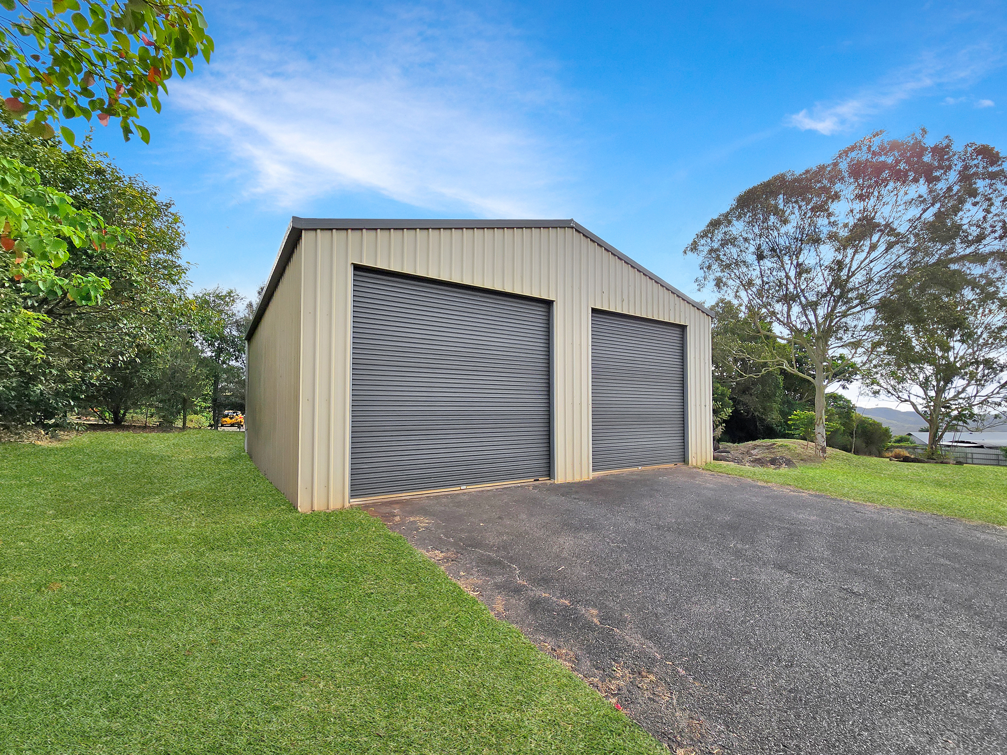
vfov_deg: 89.9
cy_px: 378
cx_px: 504
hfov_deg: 106.2
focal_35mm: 13
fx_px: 378
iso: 50
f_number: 2.2
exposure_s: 1/2000
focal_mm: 2.2
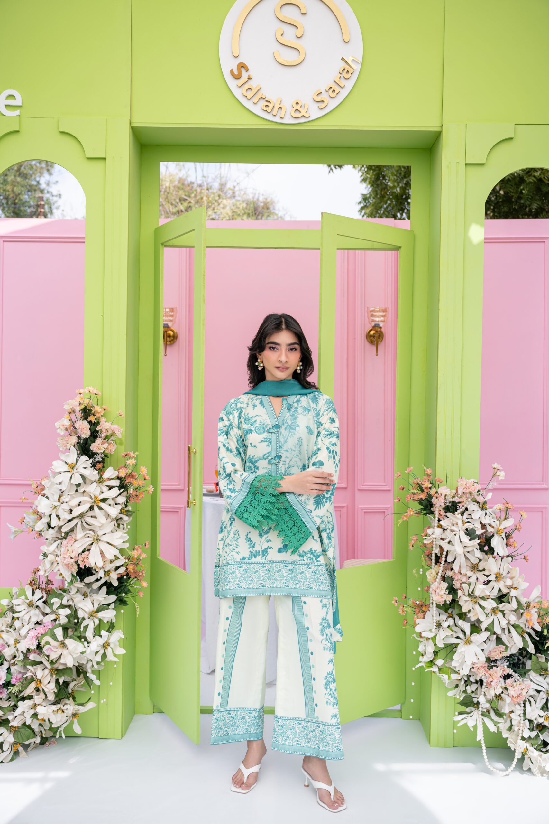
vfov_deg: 53.1
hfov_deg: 36.9
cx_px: 274
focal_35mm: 36
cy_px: 412
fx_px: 823
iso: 100
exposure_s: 1/640
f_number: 4
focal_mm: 36
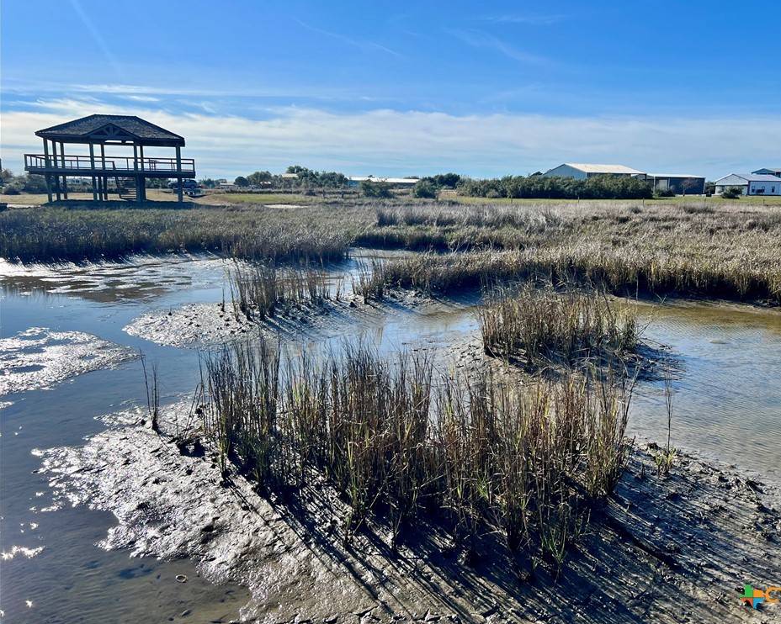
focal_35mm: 28
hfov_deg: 62.1
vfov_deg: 51.5
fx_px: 647
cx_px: 430
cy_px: 303
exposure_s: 1/6579
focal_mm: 5.7
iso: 50
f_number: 1.5
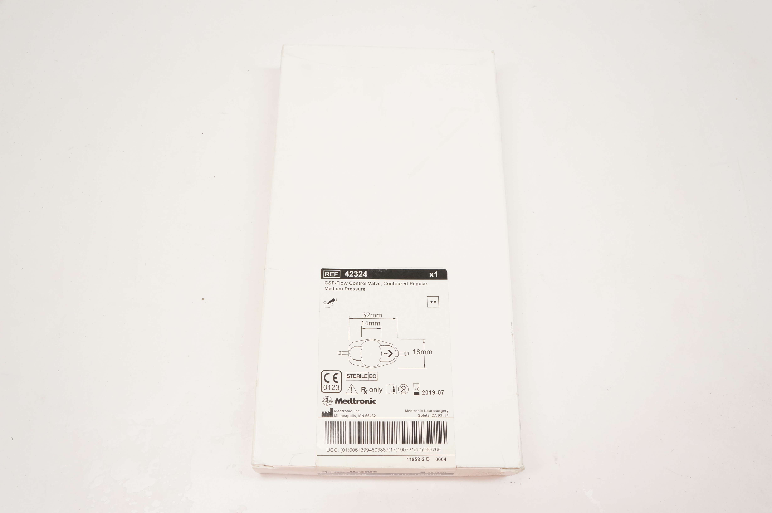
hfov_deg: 59.5
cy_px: 256
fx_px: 675
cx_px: 386
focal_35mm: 32
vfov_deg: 41.6
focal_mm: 21
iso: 800
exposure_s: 1/100
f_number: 7.1
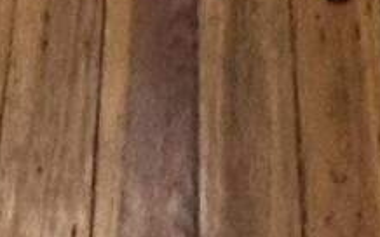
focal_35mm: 136
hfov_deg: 15.3
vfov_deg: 4.5
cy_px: -1378
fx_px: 1408
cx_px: 78
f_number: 2.2
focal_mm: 2.22
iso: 250
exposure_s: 1/60
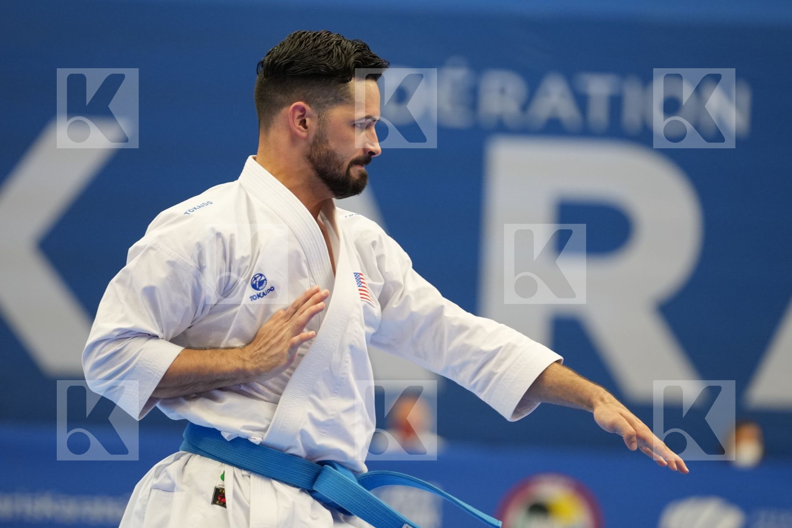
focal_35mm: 247
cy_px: 264
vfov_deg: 5.6
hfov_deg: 8.3
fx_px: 5434
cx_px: 396
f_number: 2.8
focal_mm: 165
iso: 1250
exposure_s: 1/500
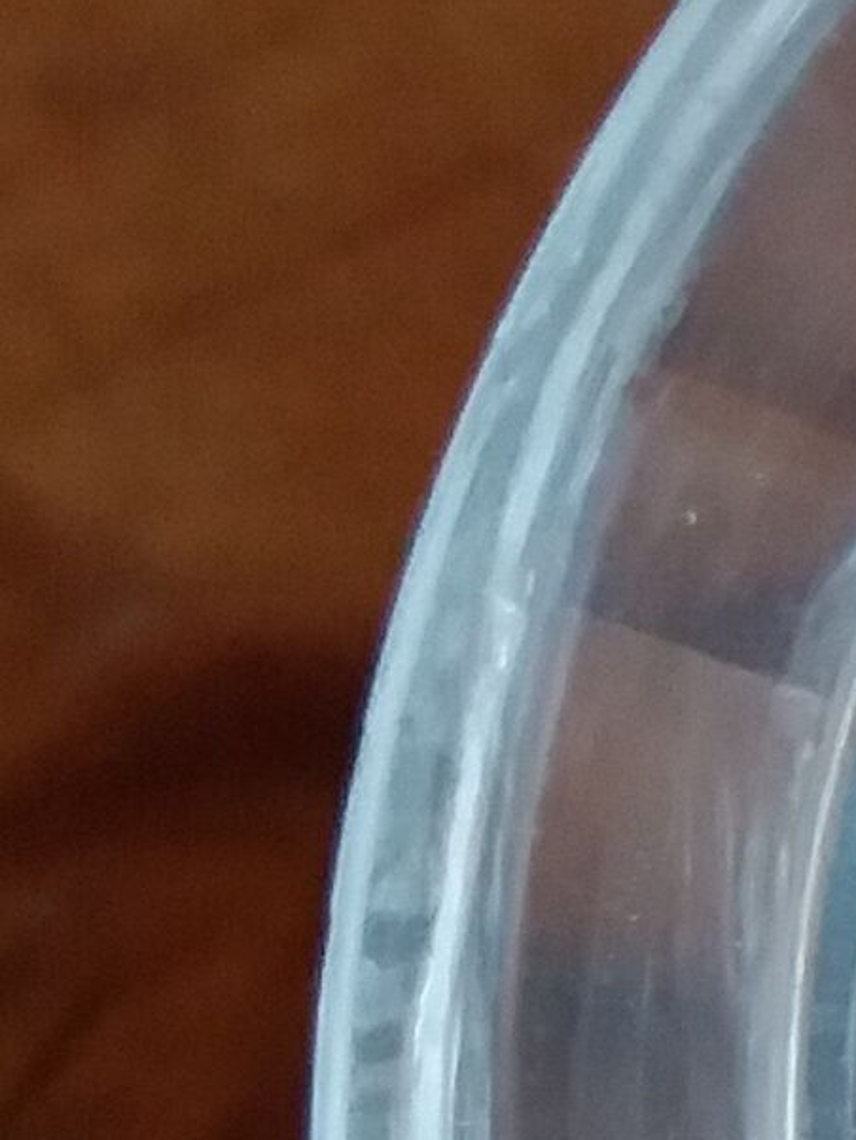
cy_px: 858
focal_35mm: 192
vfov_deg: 10.3
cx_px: 2295
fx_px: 6326
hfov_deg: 7.1
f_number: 1.9
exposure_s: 1/33
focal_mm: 3.7
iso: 160
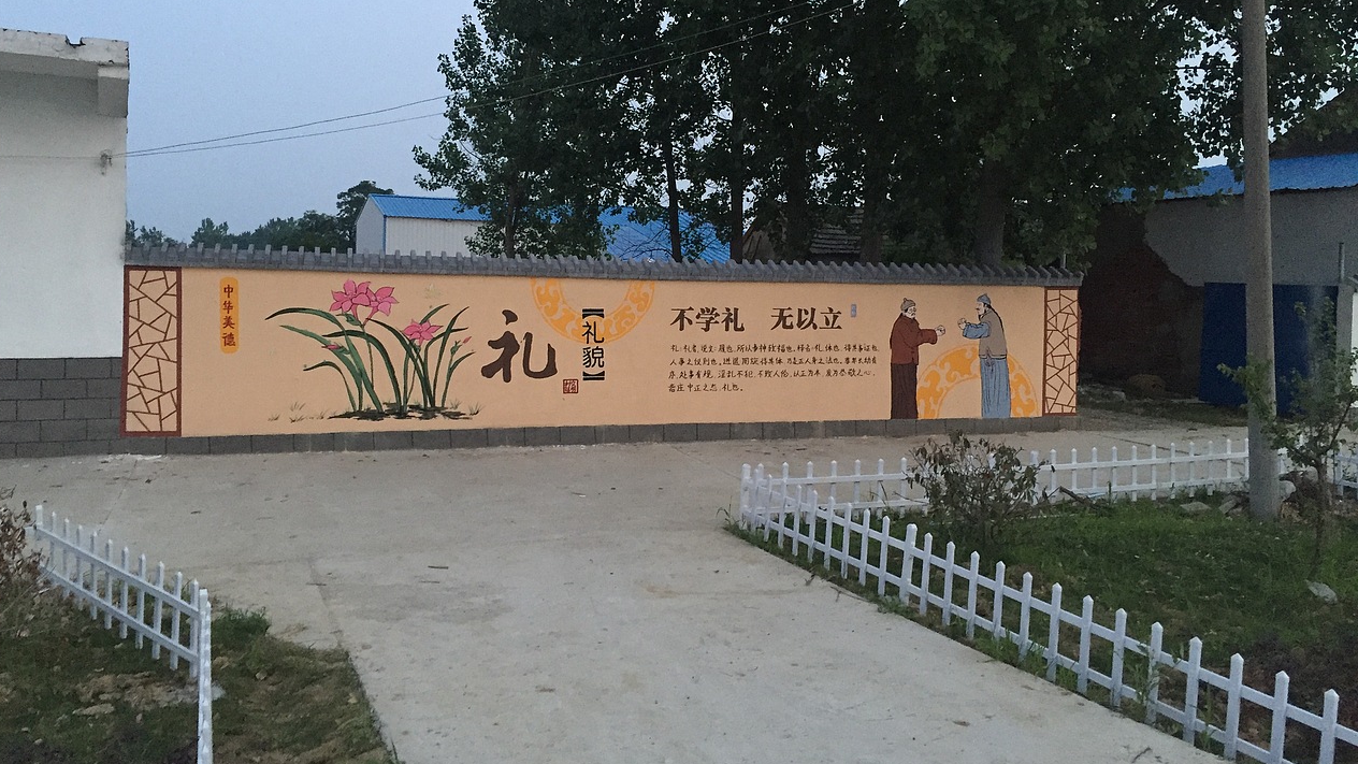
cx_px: 671
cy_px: 306
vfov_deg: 36.5
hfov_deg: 61.0
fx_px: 1152
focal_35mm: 32
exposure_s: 1/20
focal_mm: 4.15
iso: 250
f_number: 2.2
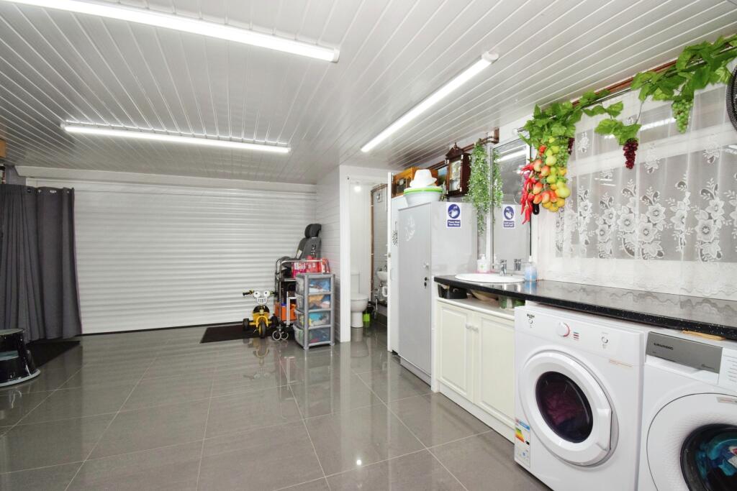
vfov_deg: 77.3
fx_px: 307
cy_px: 246
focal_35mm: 15
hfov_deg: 100.4
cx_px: 368
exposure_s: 1/60
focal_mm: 10
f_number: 8
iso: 1000
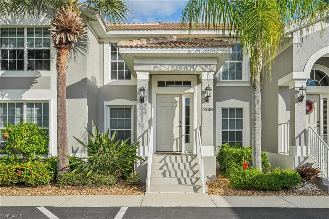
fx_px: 279
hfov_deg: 61.1
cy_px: 110
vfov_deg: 42.9
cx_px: 164
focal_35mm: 30
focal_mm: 30.5
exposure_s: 1/1250
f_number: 8
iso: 400
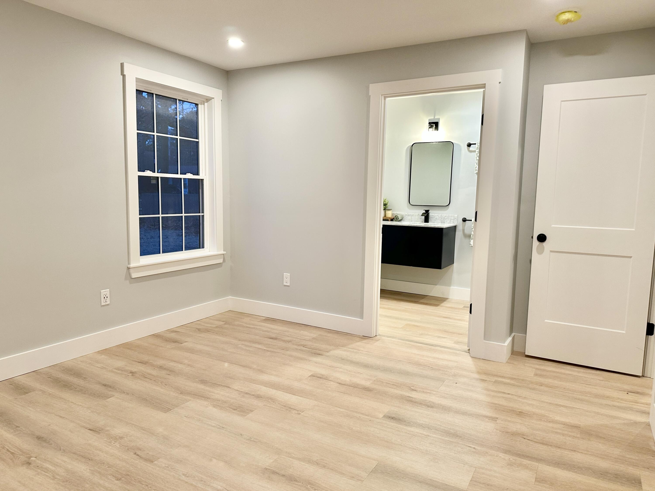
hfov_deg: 71.6
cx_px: 328
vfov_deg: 56.8
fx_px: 454
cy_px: 246
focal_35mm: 24
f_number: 1.78
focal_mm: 6.86
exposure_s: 1/60
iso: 160
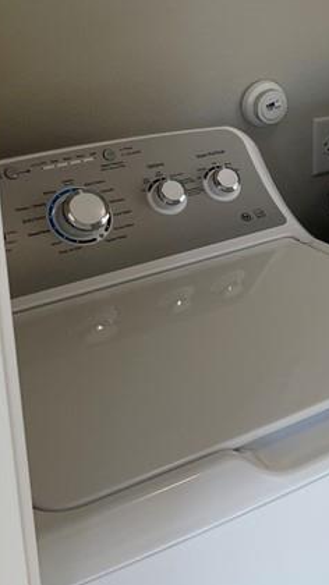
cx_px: 545
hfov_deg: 15.6
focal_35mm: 69
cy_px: 171
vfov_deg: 30.2
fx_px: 1071
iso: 32
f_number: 1.6
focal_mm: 4.2
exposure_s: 1/136
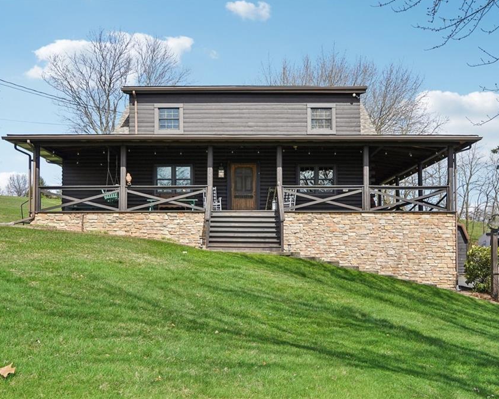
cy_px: 198
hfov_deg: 54.2
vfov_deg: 44.5
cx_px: 251
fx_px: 487
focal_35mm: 33
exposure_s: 1/1000
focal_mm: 29
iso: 500
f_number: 8
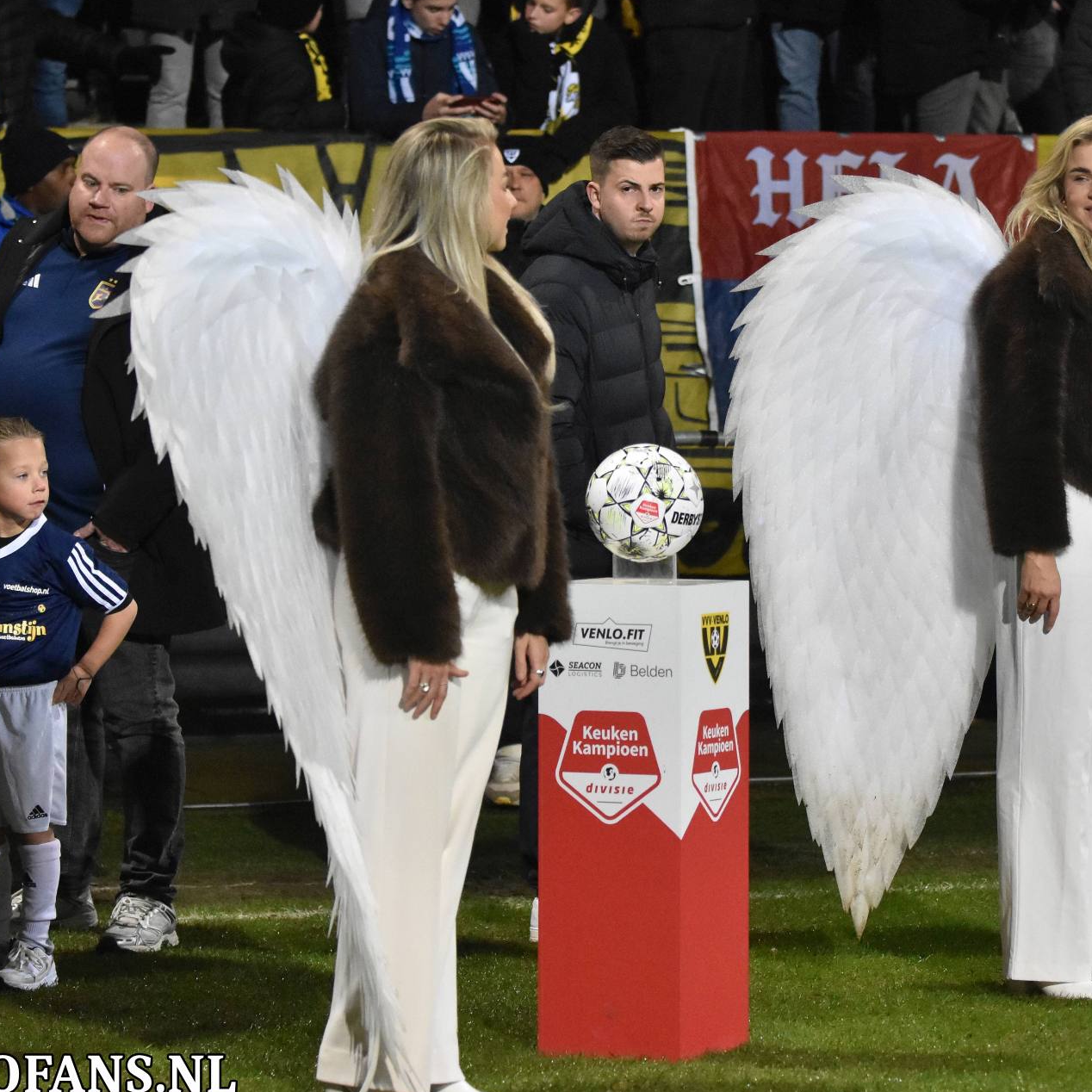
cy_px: 545
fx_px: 5925
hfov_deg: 10.5
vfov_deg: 10.5
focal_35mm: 166
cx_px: 681
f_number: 2.8
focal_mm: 86
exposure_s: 1/800
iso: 2500
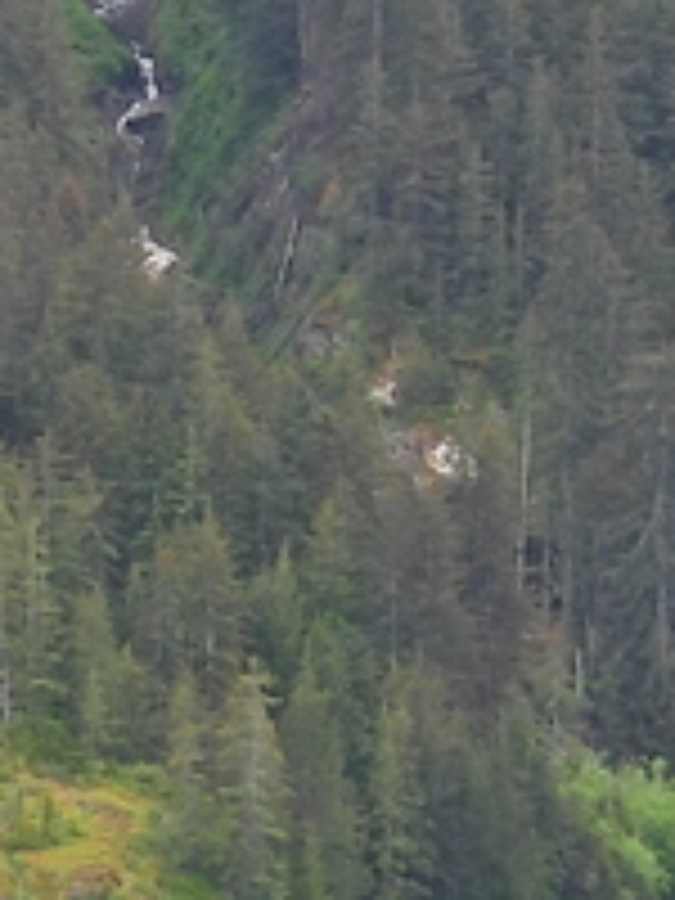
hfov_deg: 3.3
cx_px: -40
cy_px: -666
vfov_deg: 4.4
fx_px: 11674
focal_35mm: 449
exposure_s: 1/125
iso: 100
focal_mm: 12.5
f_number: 3.5
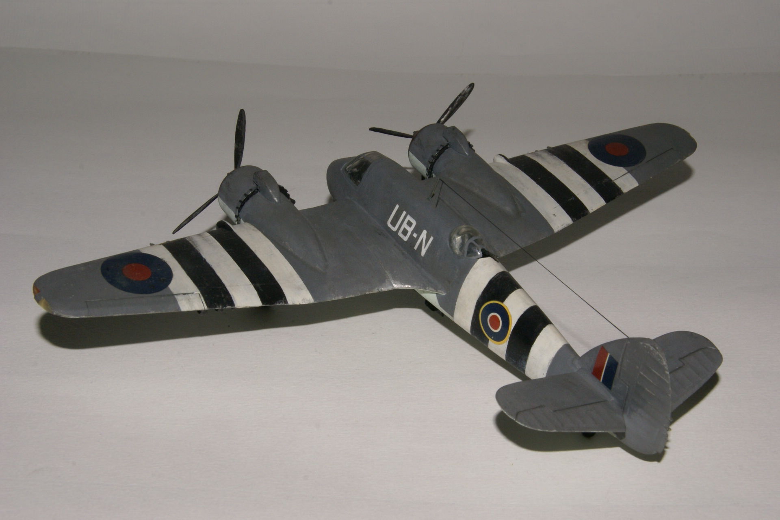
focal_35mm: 68
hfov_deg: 29.9
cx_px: 390
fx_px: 1462
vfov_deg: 20.2
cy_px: 260
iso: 400
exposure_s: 1/80
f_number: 25
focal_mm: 45
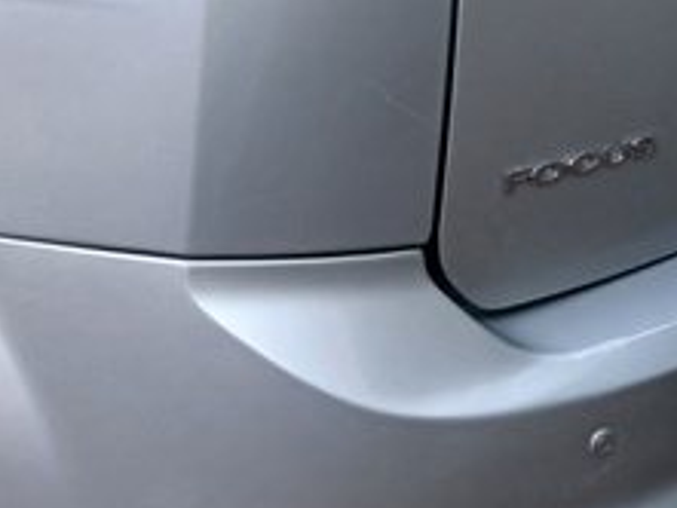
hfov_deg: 19.8
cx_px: -104
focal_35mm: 94
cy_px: 80
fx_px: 1839
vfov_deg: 15.6
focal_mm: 3.98
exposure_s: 1/313
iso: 20
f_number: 1.8
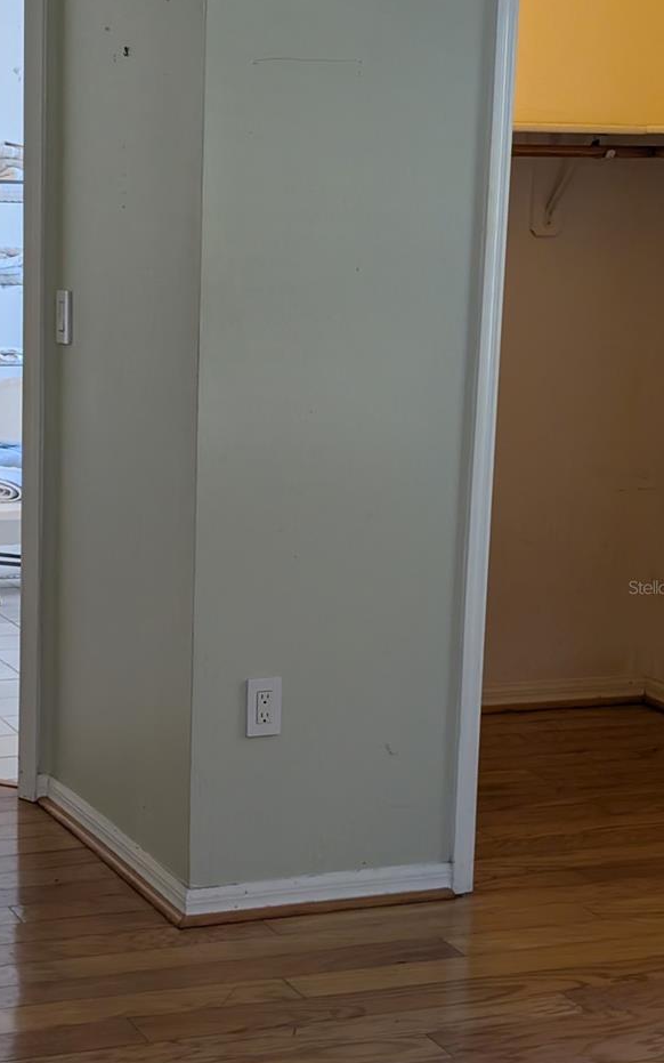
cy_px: 587
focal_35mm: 67
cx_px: 195
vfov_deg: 30.6
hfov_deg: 19.3
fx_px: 1940
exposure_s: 1/169
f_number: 1.68
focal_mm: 6.9
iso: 380
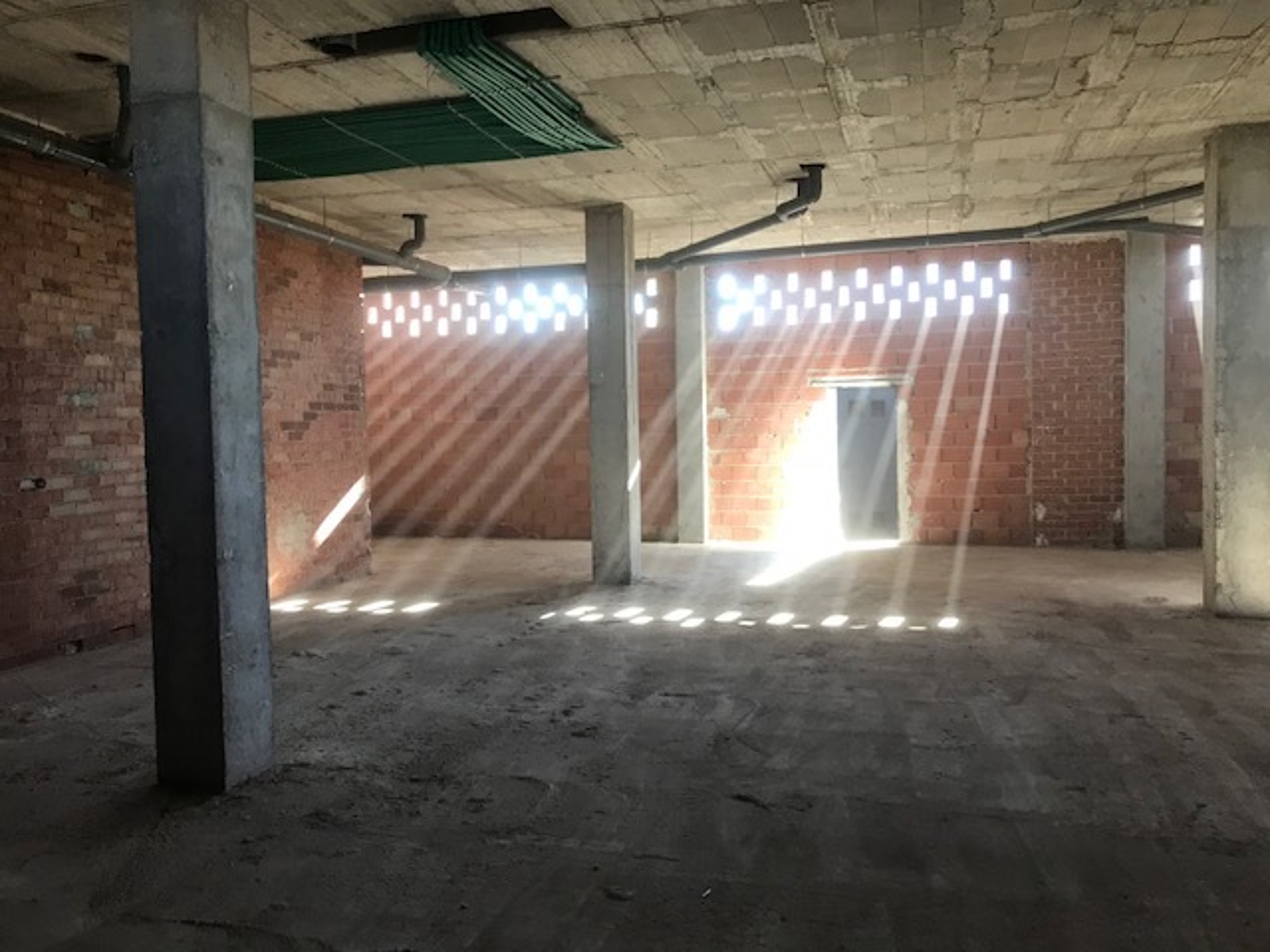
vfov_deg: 49.7
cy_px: 476
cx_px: 635
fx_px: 1027
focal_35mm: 28
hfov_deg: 63.4
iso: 25
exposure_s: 1/33
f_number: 1.8
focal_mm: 3.99
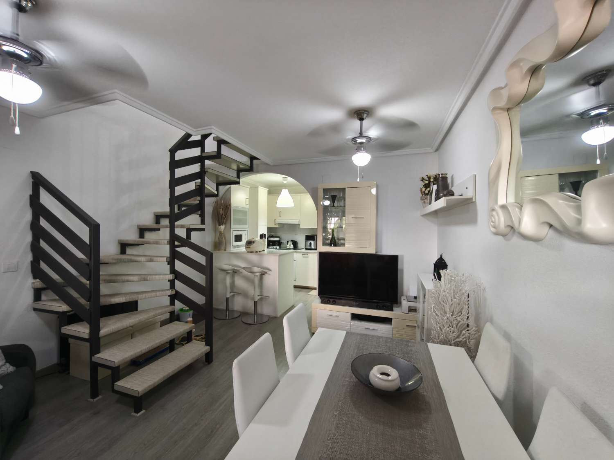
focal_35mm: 15
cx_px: 307
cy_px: 230
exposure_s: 1/33.3
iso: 400
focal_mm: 1.91
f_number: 2.2
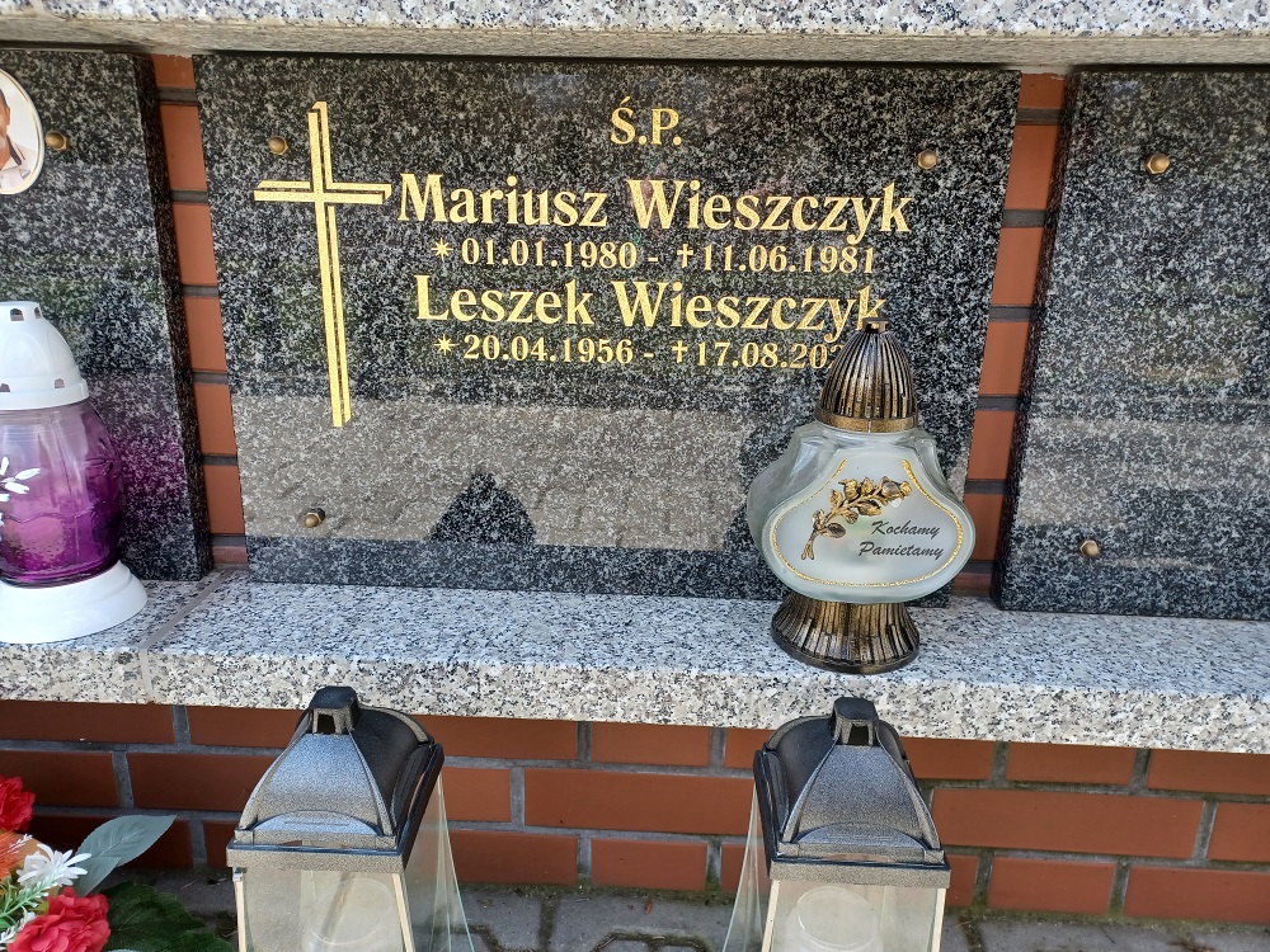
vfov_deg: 54.9
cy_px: 476
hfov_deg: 69.4
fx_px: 917
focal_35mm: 25
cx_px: 635
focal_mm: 4.6
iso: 50
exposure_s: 1/100
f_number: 1.8
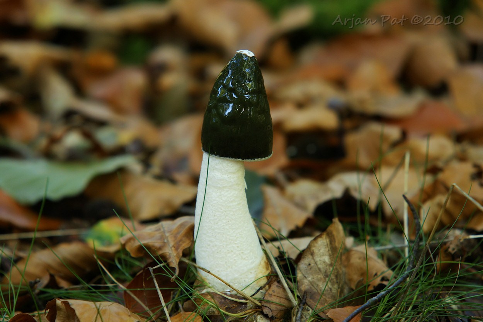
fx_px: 5030
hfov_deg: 5.5
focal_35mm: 375
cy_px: 161
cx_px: 242
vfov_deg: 3.7
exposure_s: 1/30
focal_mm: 250
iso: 400
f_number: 5.6
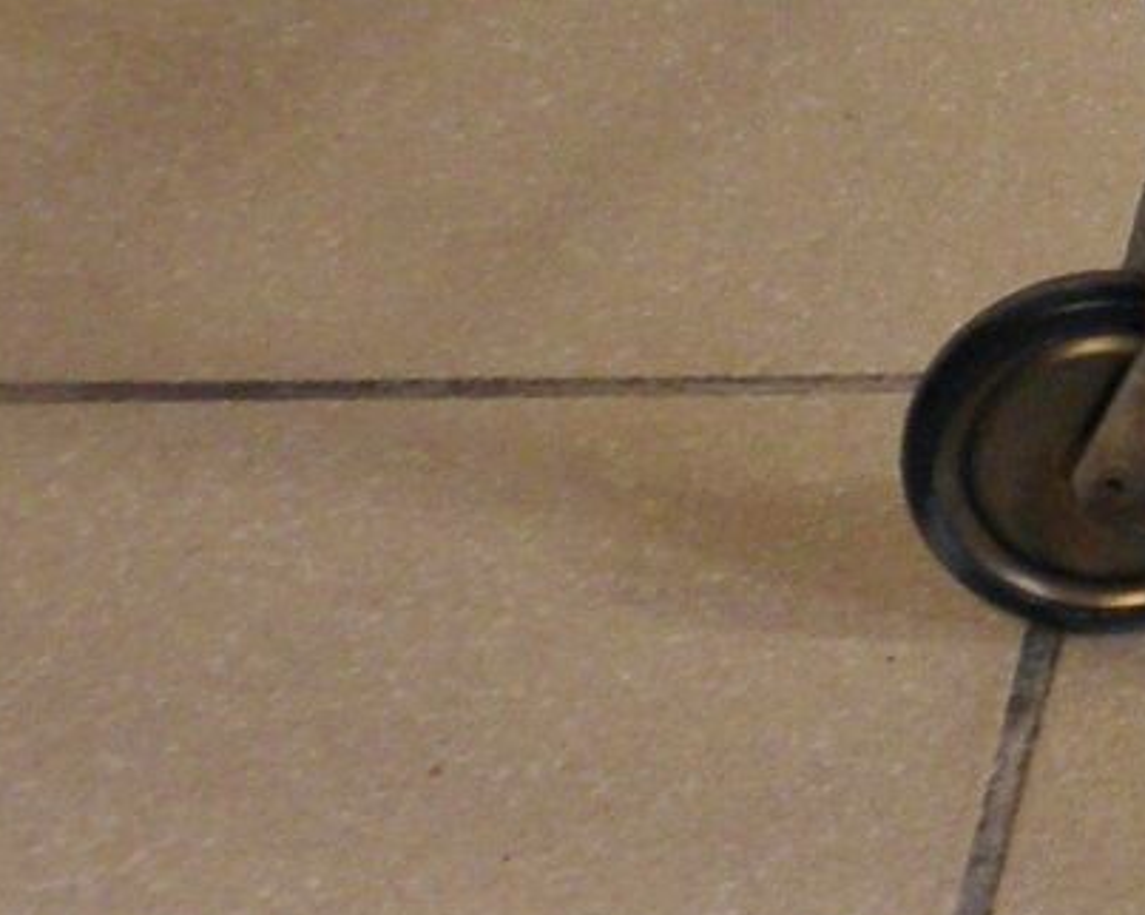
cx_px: 3020
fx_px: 8197
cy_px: -1230
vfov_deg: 6.1
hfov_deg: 7.3
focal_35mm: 242
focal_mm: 7.1
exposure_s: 1/40
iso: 100
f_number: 3.8
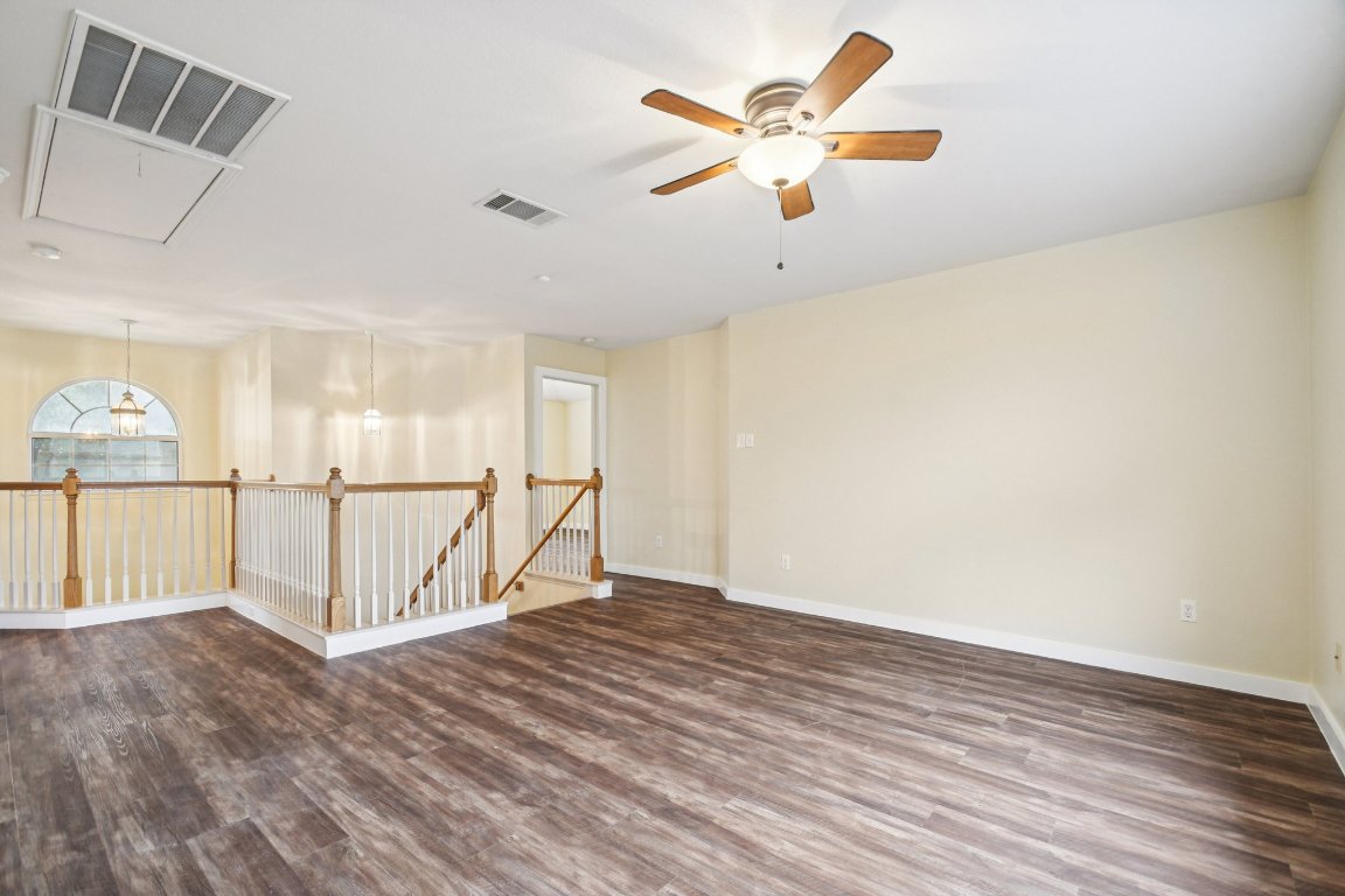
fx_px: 560
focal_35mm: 15
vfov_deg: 77.3
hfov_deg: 100.4
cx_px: 672
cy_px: 448
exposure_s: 1/3.33
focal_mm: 10
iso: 400
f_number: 8
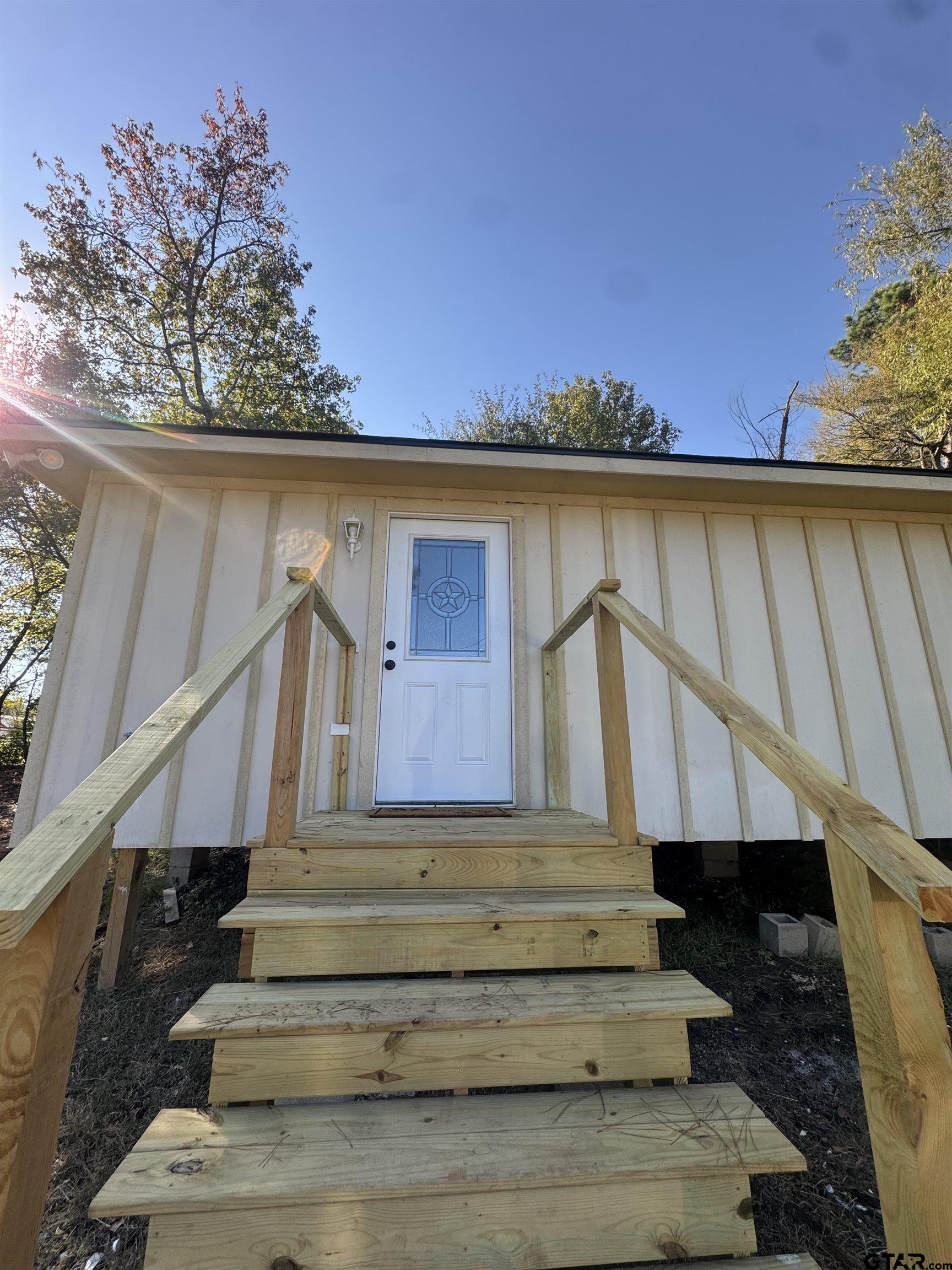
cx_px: 476
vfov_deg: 102.1
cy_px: 635
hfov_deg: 85.7
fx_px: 513
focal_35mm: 14
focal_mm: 2.22
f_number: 2.2
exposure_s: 1/541
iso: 40
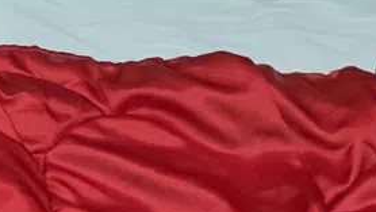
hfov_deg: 14.1
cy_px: -473
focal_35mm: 144
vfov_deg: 7.3
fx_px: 1437
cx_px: -170
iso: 1600
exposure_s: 1/100
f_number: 1.7
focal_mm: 6.3
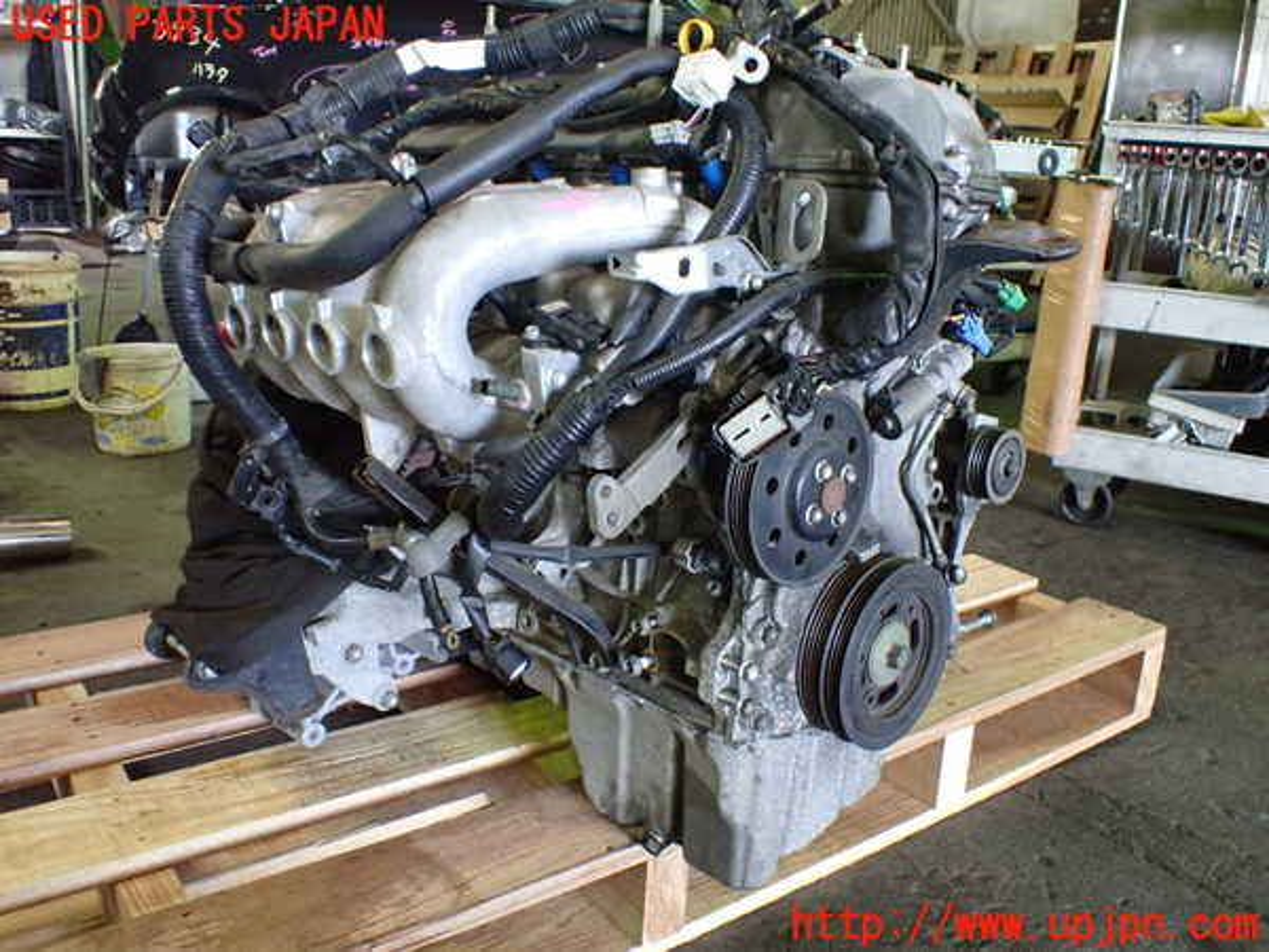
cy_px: 476
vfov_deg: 46.8
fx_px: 1100
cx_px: 634
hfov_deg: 60.0
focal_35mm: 30
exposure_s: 1/125
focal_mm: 5.4
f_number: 2.3
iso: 800
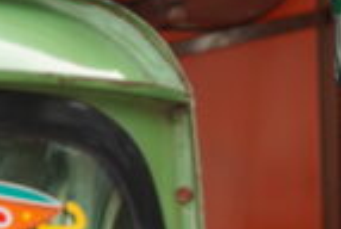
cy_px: 425
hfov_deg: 7.0
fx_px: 2781
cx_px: 391
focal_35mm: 293
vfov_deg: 4.7
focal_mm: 70
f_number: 4
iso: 160
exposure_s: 1/160
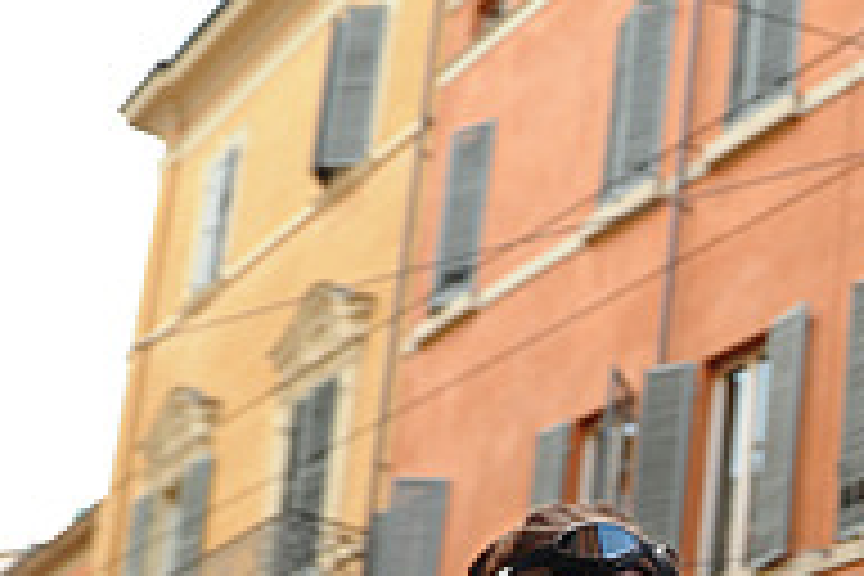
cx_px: 1094
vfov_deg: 16.8
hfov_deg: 24.0
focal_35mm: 75
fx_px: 1800
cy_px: 817
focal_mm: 24
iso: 320
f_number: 4
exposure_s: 1/200
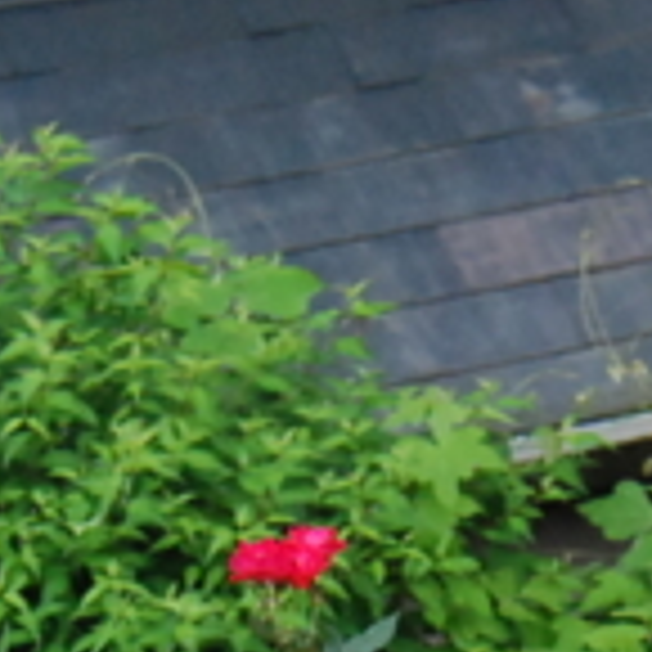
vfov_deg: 3.6
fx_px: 10207
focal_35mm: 479
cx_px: 265
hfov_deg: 3.7
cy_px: 1061
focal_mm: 68
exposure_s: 1/800
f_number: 7.1
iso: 1600
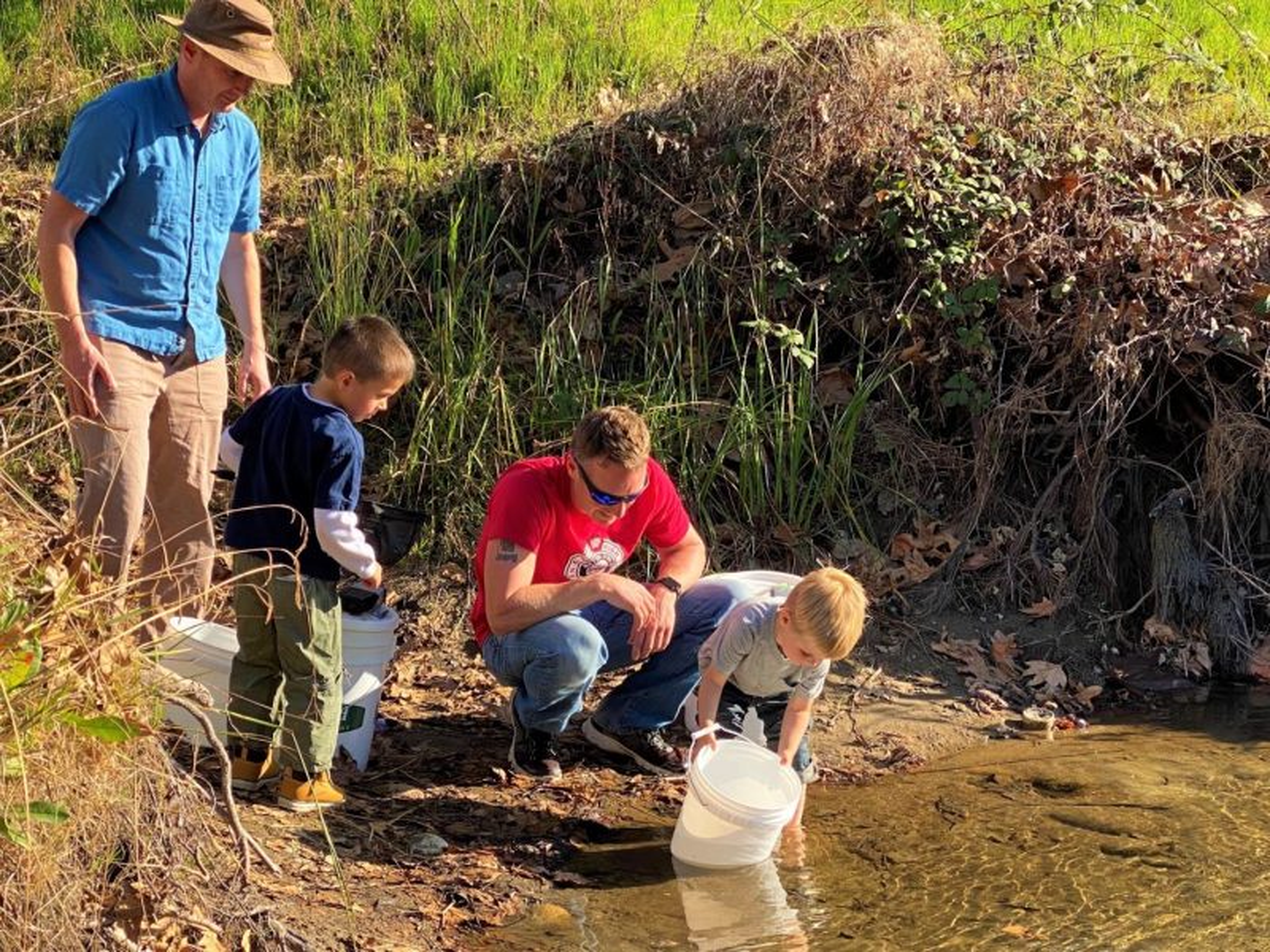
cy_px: 476
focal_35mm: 52
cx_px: 635
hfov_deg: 36.8
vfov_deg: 28.0
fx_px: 1908
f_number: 2
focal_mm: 6
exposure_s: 1/410
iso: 20
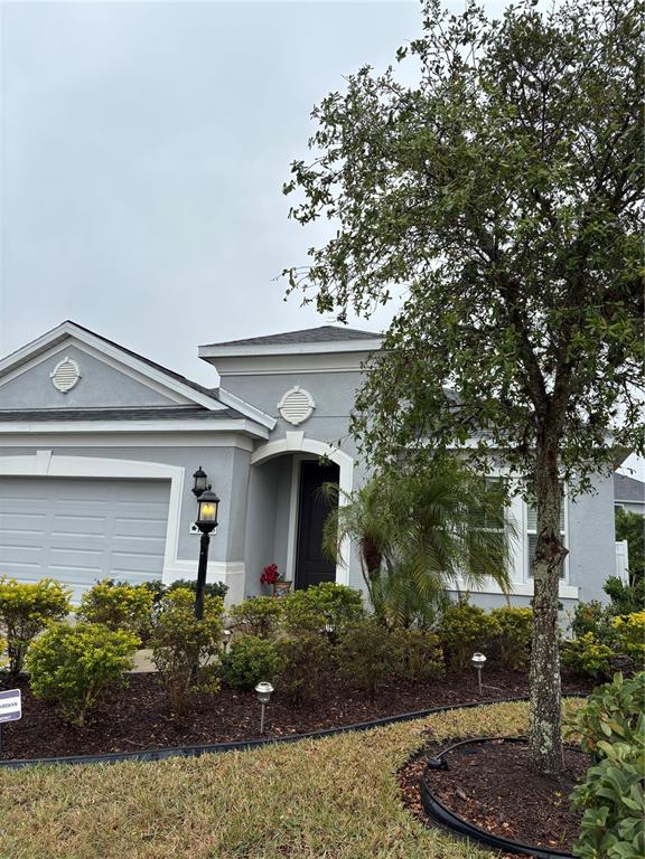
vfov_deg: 67.3
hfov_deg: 53.1
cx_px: 322
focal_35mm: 26
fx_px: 646
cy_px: 430
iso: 50
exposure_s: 1/2024
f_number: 1.6
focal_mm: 5.96
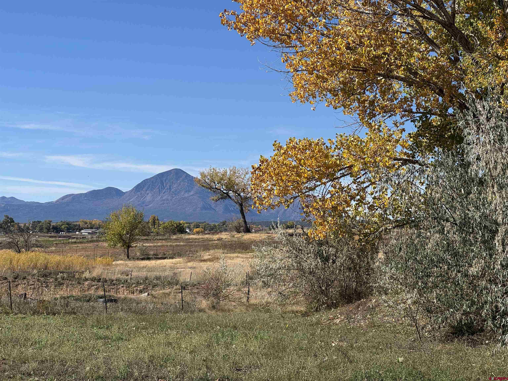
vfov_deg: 19.1
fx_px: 1130
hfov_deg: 25.3
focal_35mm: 77
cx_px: 254
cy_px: 190
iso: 25
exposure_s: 1/1130
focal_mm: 9
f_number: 2.8
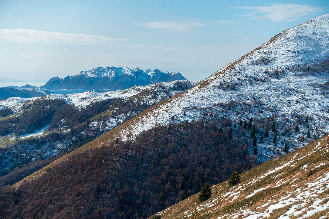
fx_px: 640
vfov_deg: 19.5
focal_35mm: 70
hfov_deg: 28.8
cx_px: 164
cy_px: 110
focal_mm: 25.7
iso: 125
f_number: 5.6
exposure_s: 1/640
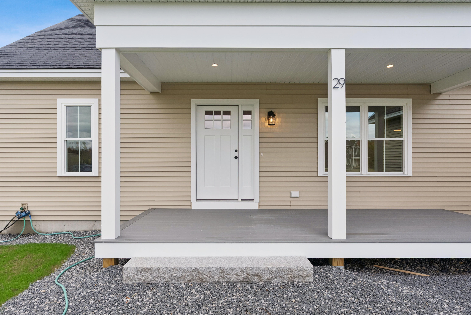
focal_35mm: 21
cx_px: 236
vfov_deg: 59.5
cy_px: 158
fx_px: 275
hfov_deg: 81.2
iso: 320
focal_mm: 21
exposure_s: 1/640
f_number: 7.1
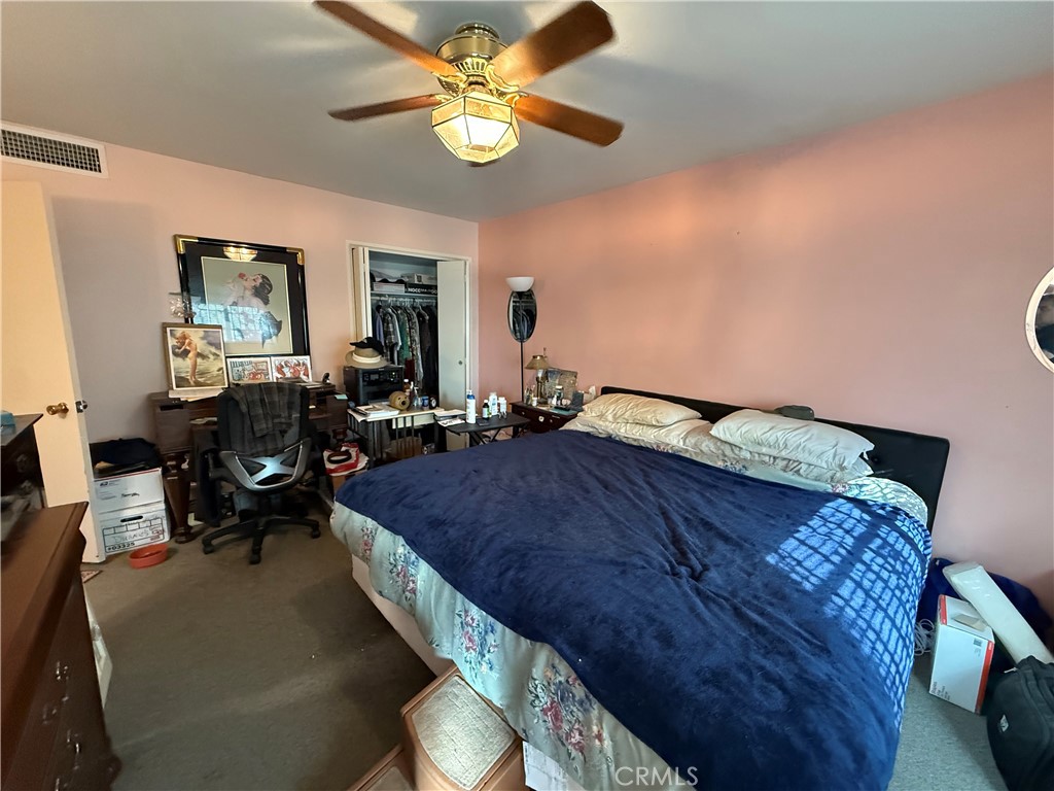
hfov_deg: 102.1
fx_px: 426
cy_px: 396
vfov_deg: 85.7
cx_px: 527
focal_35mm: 14
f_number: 2.2
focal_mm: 2.22
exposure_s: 1/60
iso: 800
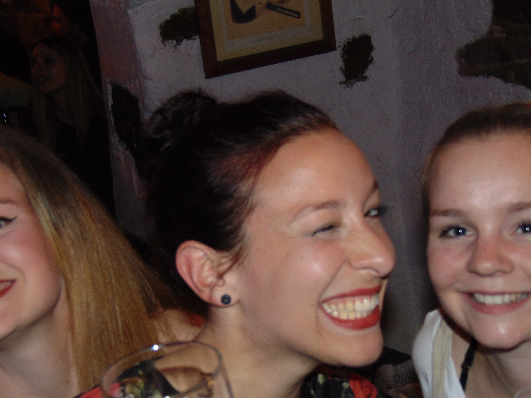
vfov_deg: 20.7
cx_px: 266
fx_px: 1089
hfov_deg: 27.4
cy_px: 199
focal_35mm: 71
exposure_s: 1/60
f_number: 3.7
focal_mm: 12.8
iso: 400
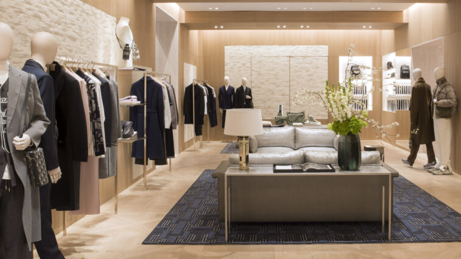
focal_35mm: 38
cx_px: 278
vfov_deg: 31.1
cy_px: 95
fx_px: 465
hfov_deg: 52.4
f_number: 14
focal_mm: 28
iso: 100
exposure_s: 1/1.67
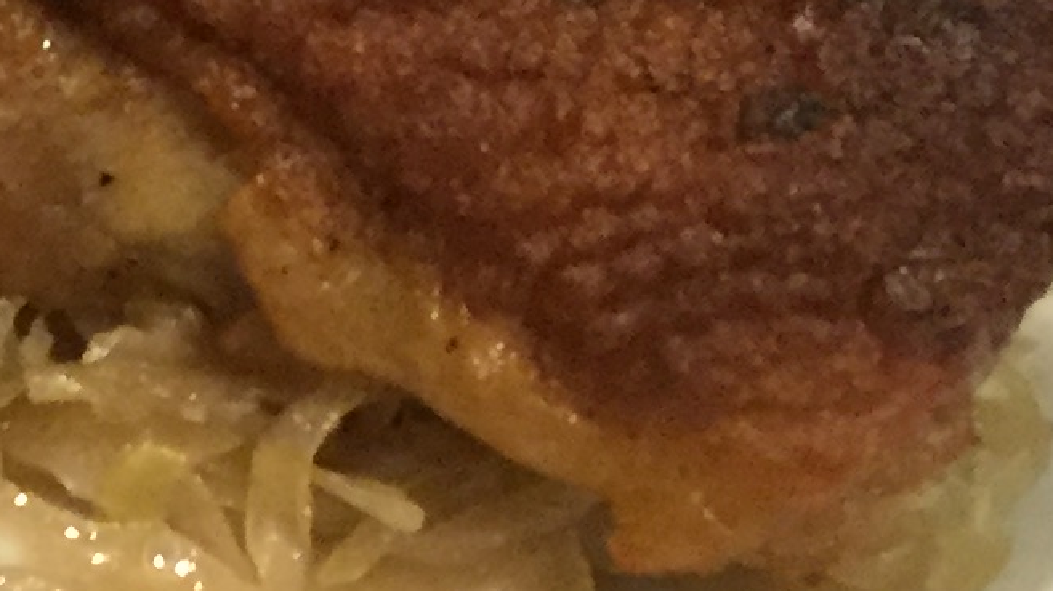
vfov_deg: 7.6
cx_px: -580
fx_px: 4382
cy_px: -194
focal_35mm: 157
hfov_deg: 12.9
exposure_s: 1/17
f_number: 2.2
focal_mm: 4.15
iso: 320
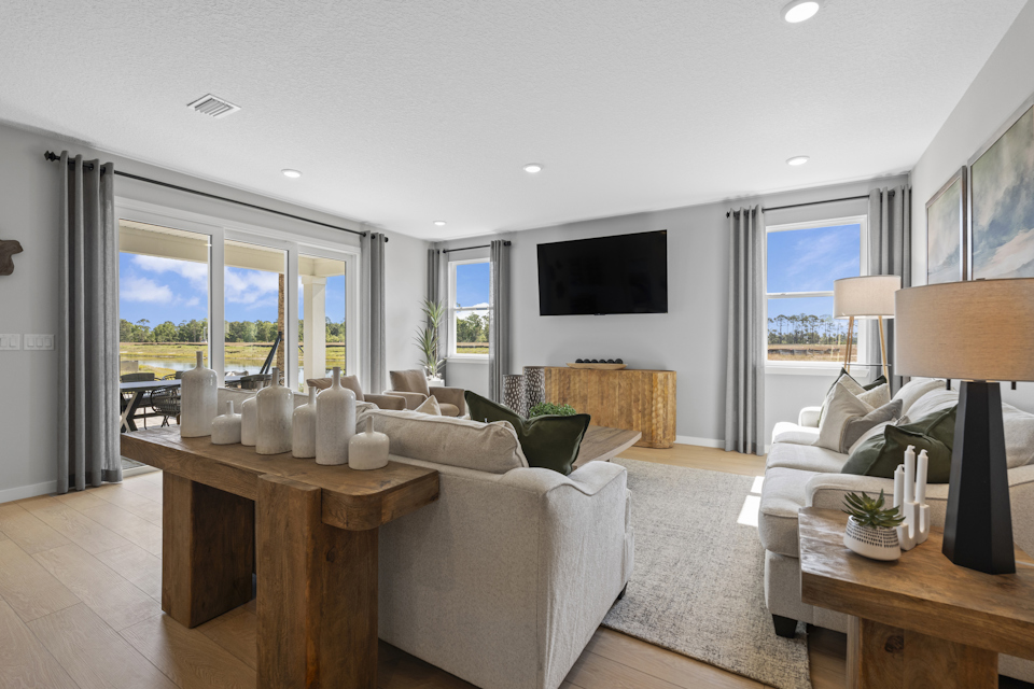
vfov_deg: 72.1
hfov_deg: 95.0
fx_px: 474
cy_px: 344
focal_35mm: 16
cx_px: 517
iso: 320
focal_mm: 16.5
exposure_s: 1/15
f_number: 8
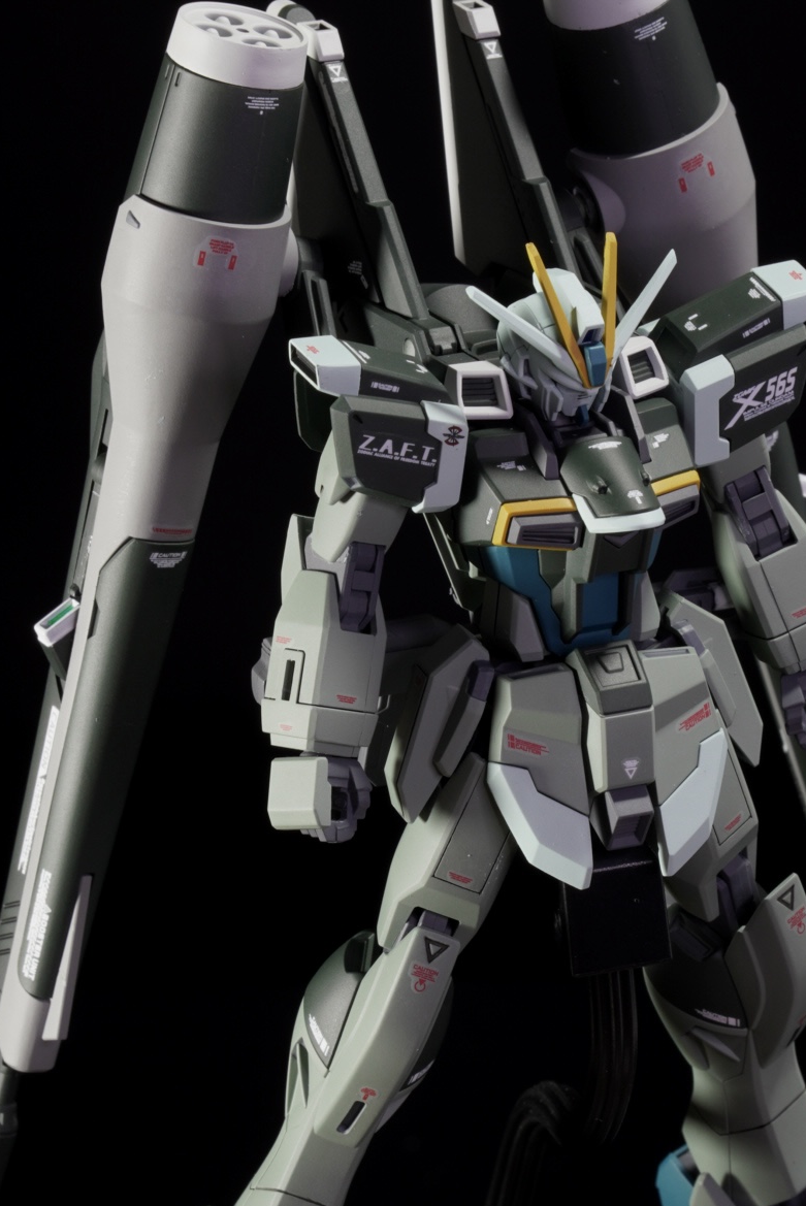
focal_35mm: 330
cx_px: 402
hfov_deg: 4.2
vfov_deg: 6.2
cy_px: 735
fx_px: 11055
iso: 200
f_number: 18
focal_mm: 159
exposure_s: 2.5
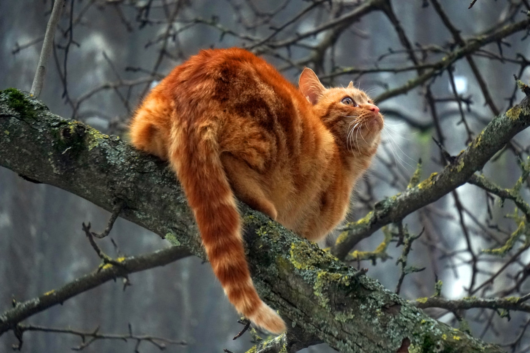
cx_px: 265
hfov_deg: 8.5
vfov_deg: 5.7
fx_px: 3577
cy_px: 176
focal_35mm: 243
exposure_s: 1/160
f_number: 6.3
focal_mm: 162
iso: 1250
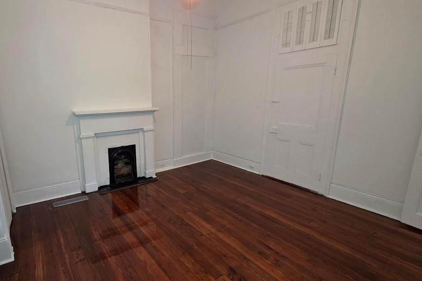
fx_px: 211
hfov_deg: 88.7
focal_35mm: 18
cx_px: 166
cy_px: 145
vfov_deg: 67.4
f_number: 1.9
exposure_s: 1/60
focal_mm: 2.2
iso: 250
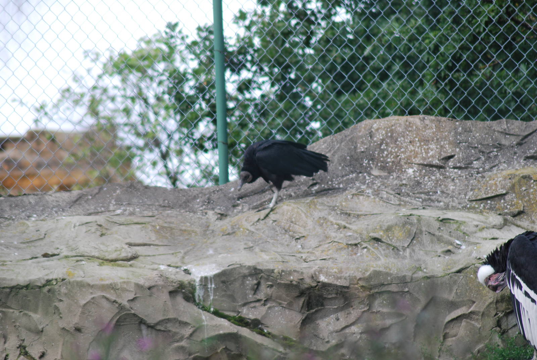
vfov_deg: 3.1
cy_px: 180
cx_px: 268
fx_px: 6720
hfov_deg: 4.6
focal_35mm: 450
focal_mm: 300
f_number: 5.6
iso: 280
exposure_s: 1/500
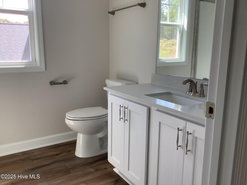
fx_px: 221
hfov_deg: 58.4
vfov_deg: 45.4
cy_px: 92
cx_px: 124
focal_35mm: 31
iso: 64
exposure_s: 1/120
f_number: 2.4
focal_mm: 3.3
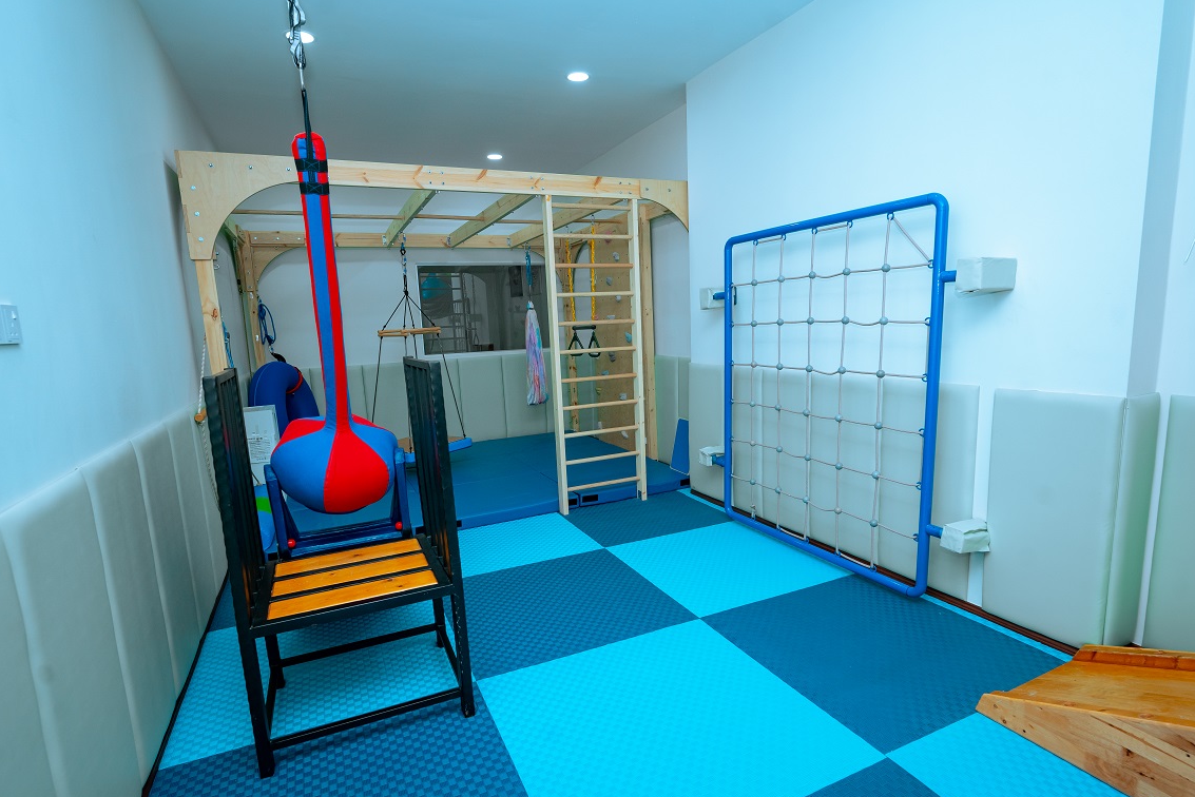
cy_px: 421
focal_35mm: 18
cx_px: 615
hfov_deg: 89.3
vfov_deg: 66.7
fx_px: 605
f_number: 5.6
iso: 500
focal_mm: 17.2
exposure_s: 1/160
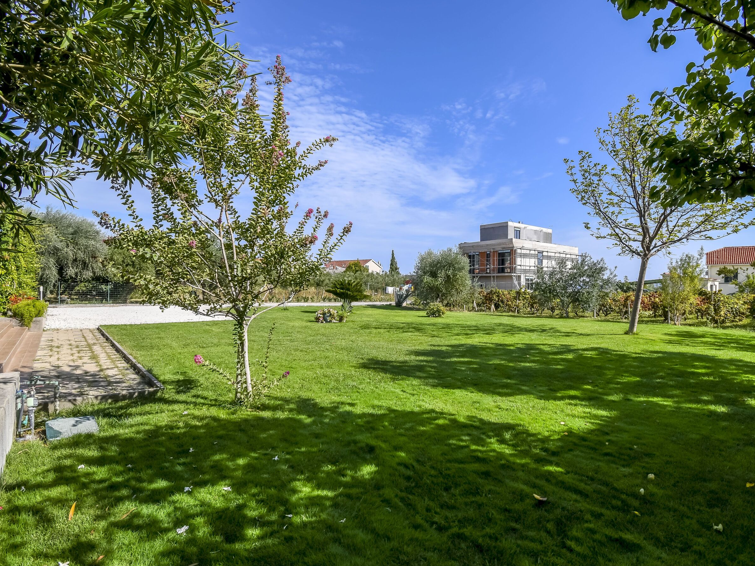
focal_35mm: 18
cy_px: 286
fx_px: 393
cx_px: 399
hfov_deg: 87.7
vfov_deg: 71.6
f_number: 8
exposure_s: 1/320
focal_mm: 11
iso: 100
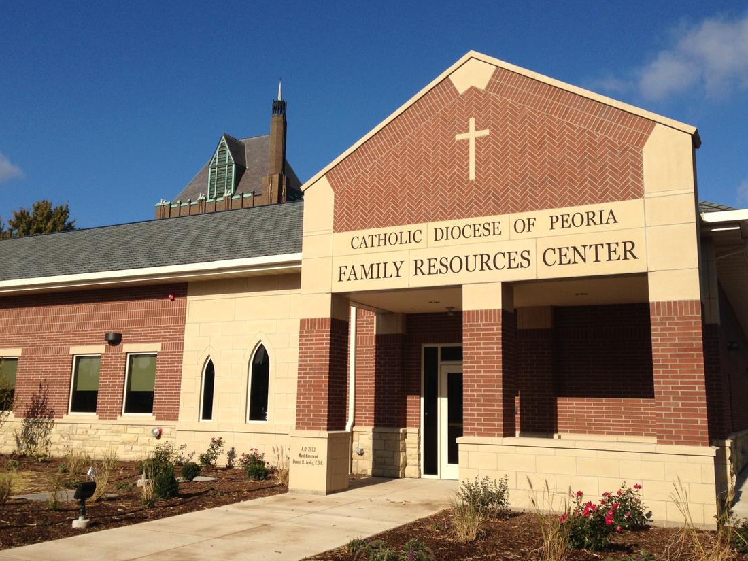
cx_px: 368
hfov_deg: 51.4
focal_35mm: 36
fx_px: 778
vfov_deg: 39.7
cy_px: 273
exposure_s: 1/2710
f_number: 2.4
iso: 50
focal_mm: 4.13
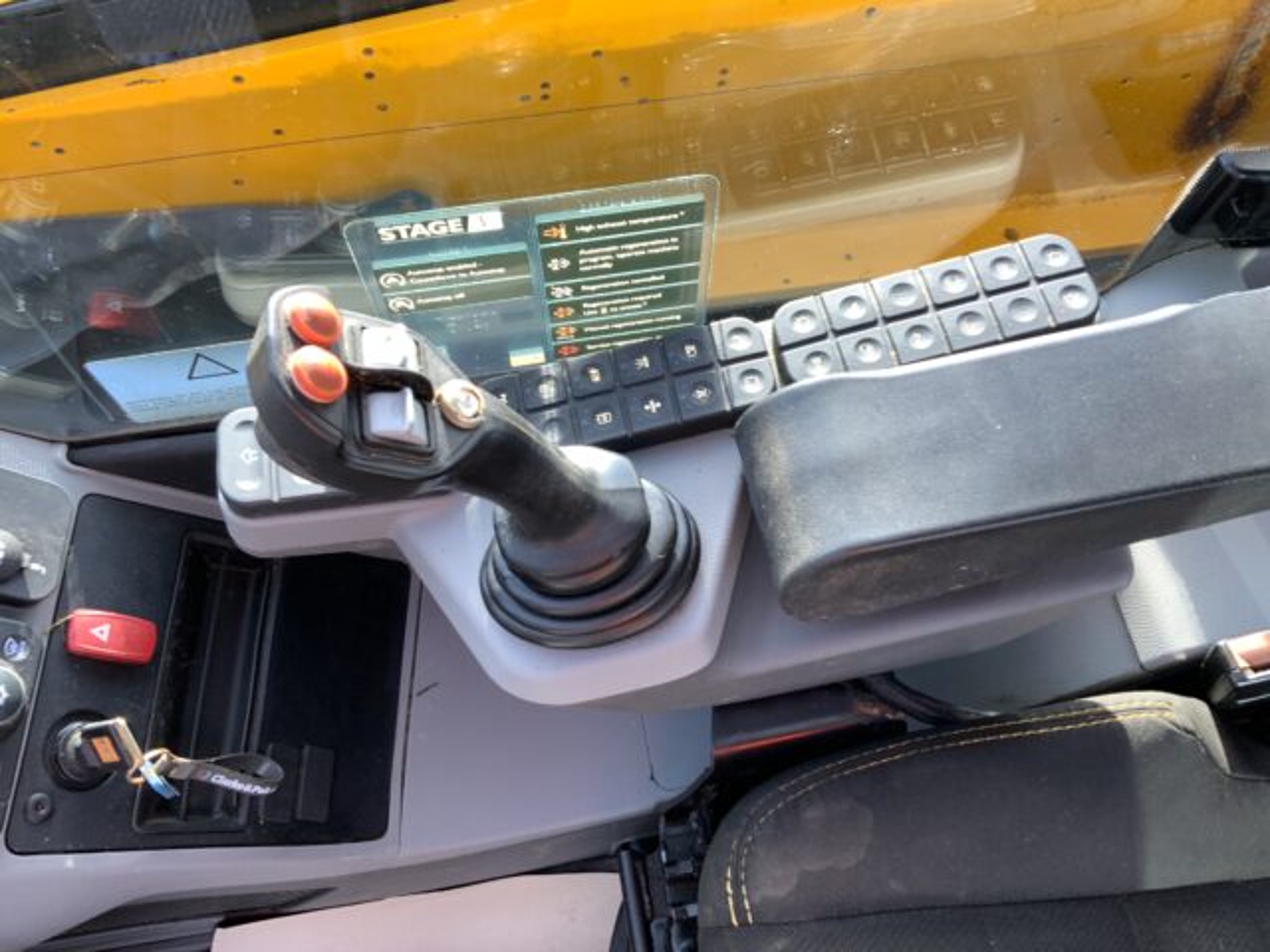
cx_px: 635
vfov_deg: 48.2
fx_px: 1064
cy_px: 476
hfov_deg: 61.7
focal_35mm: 29
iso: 25
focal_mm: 3
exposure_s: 1/112
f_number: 1.8
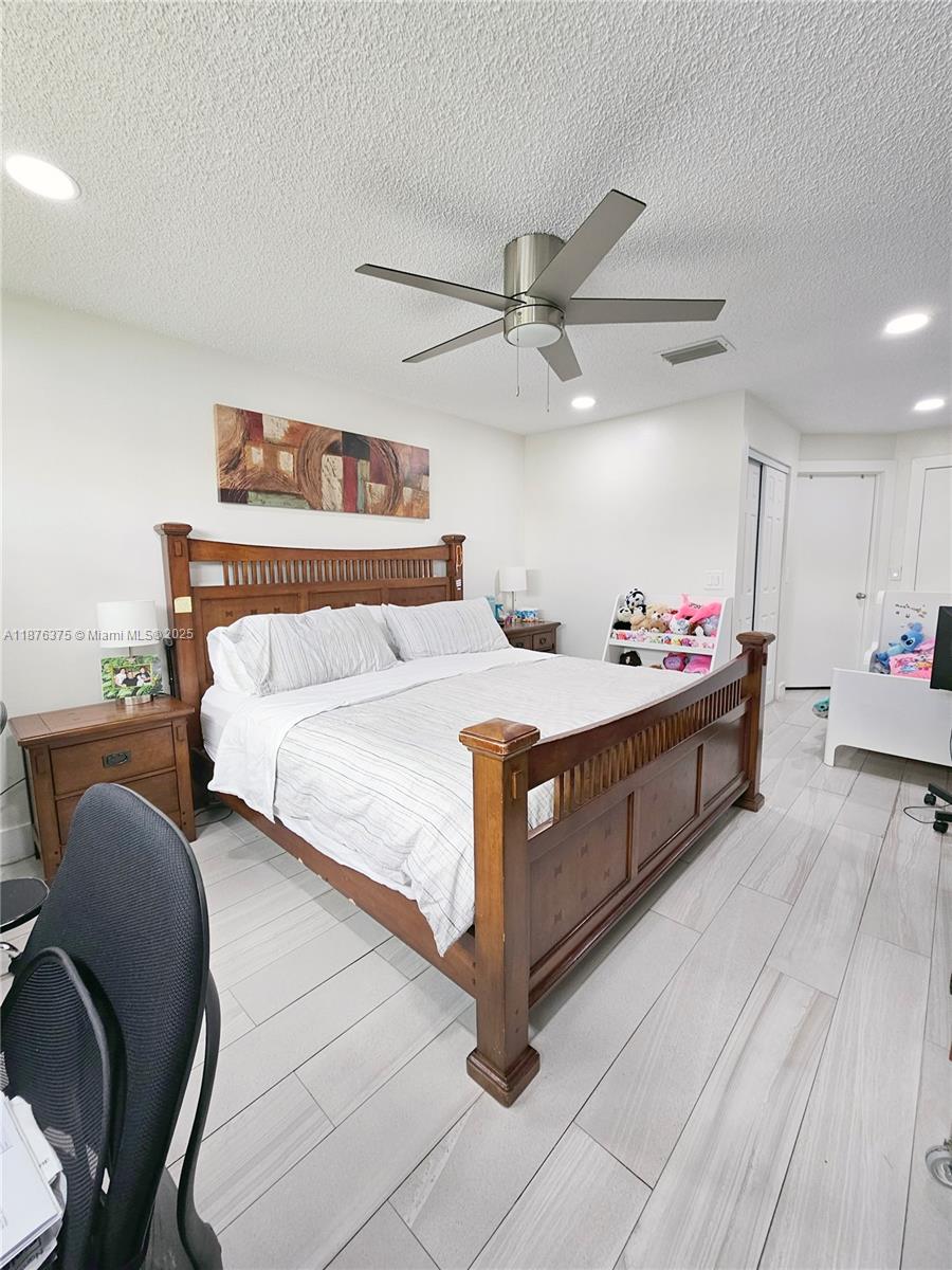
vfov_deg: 106.2
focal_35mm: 13
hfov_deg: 89.9
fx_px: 477
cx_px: 476
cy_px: 635
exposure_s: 1/60
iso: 125
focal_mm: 2.2
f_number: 2.2
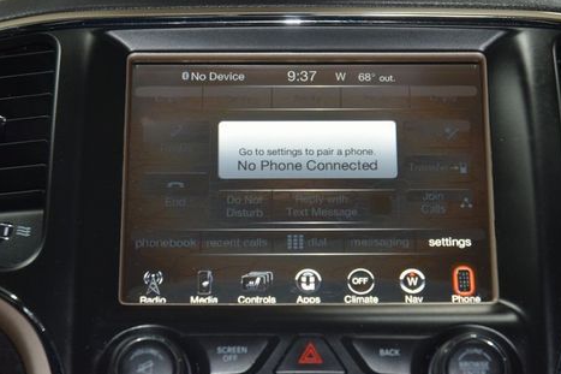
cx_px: 305
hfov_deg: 14.3
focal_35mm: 144
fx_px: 2243
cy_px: 149
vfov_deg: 9.5
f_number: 4.5
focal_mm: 70
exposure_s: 1/60
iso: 900
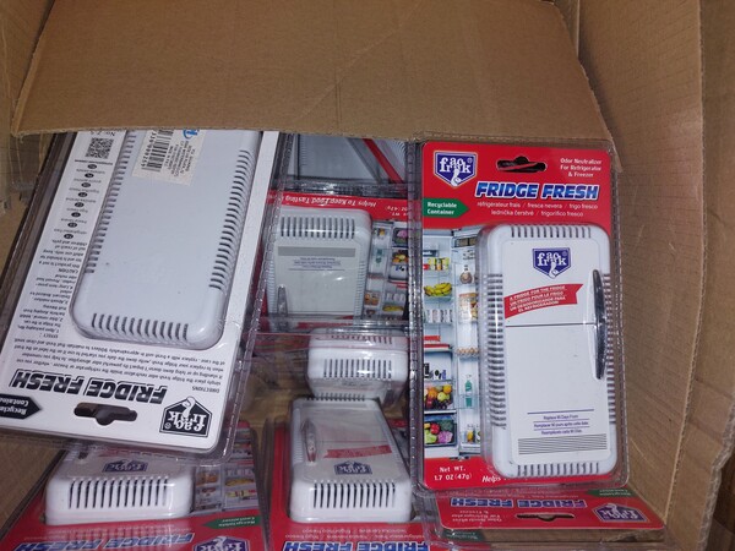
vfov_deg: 54.9
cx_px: 368
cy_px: 276
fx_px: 531
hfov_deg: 69.4
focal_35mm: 25
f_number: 1.8
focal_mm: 5.23
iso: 64
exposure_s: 1/100
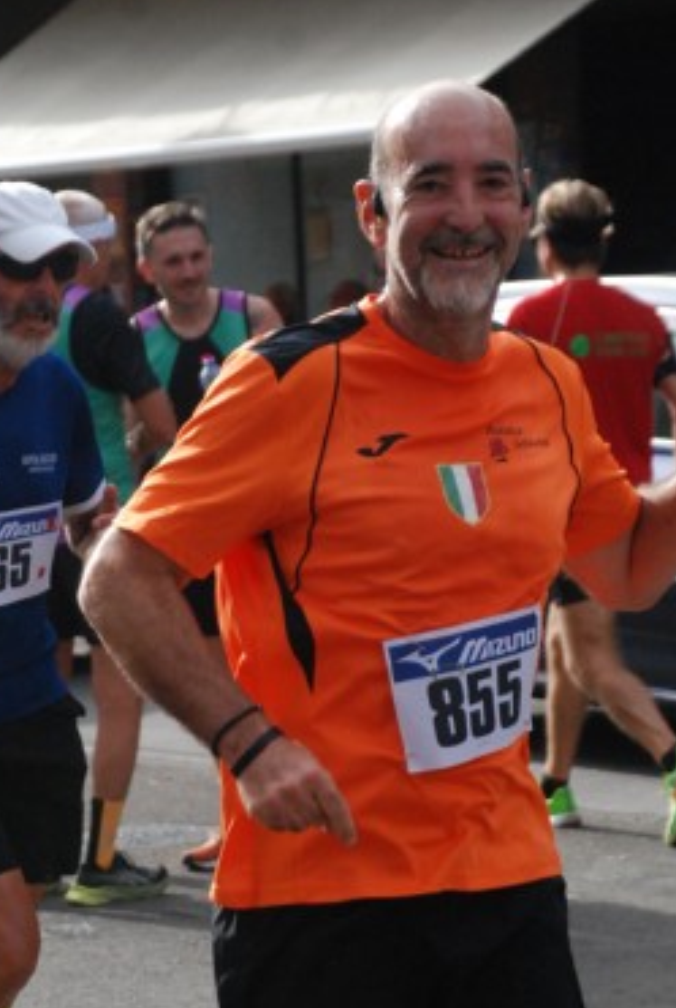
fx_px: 5097
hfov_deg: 7.6
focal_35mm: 182
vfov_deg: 11.3
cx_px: 333
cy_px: 649
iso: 1000
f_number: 5.6
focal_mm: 75
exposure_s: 1/1000
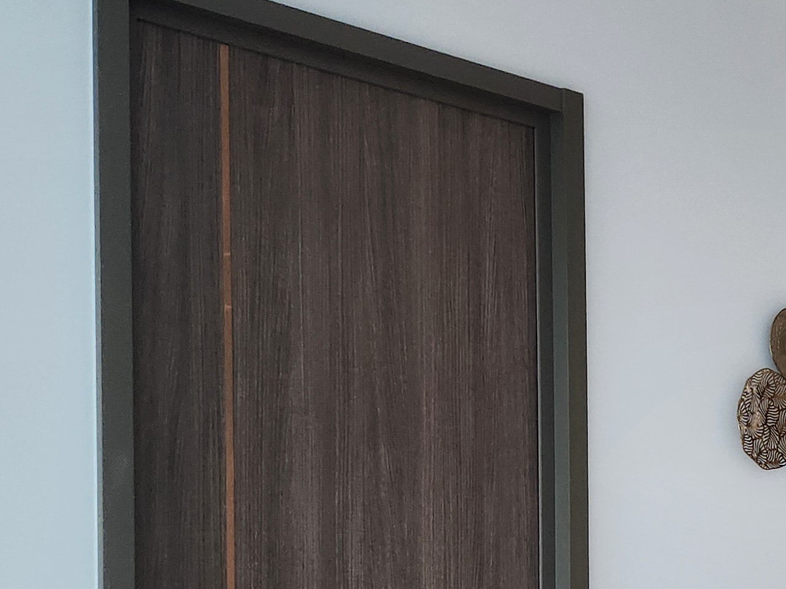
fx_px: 1635
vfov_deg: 19.8
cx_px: 1201
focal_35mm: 72
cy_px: 591
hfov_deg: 22.1
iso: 200
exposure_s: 1/100
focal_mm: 5.4
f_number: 1.8
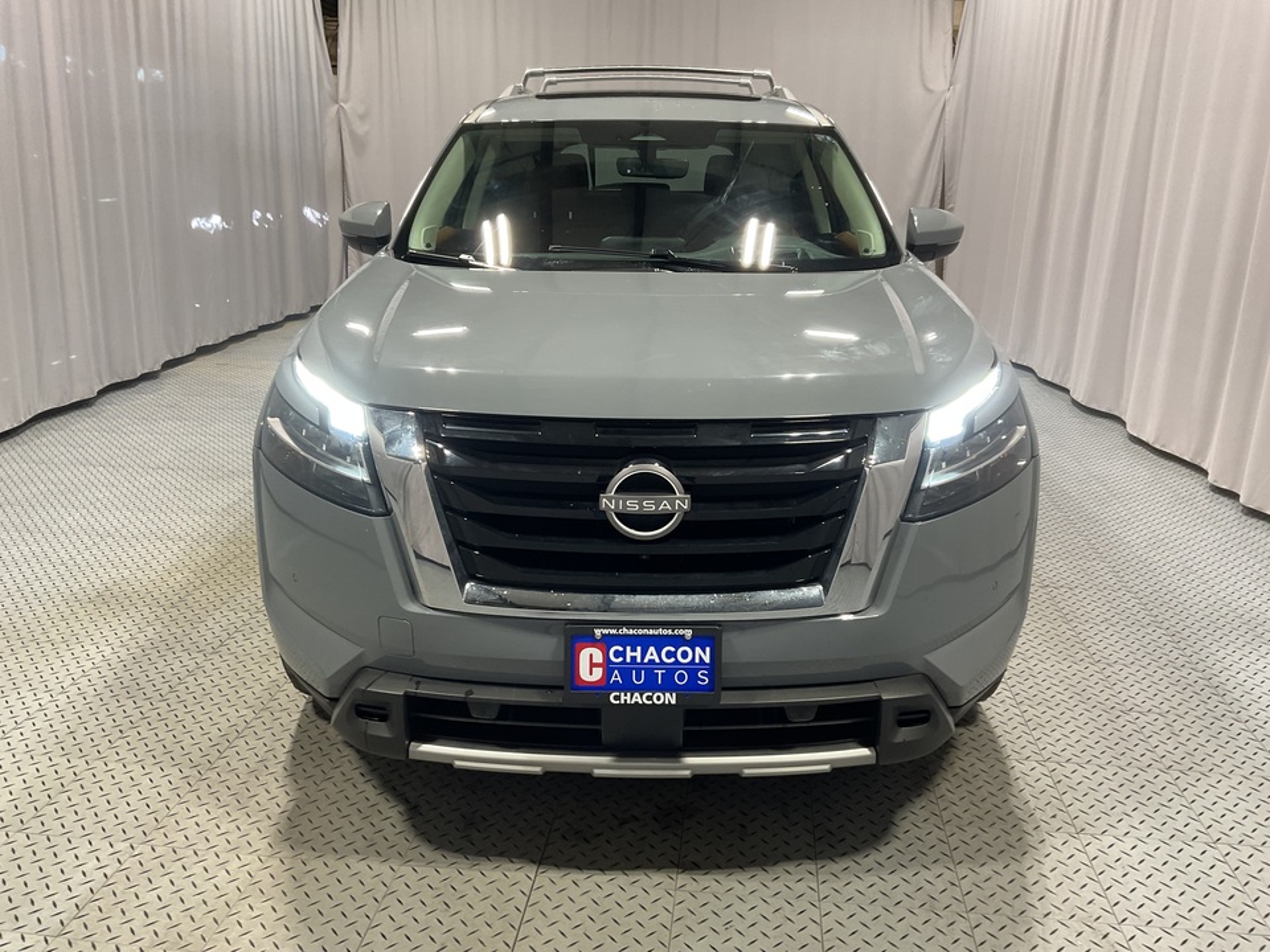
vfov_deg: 48.2
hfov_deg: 61.7
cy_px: 476
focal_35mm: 29
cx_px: 635
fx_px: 1064
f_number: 1.8
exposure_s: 1/50
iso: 50
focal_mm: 3
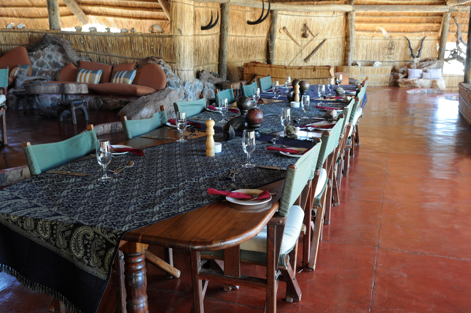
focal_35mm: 39
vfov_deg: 34.1
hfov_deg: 49.6
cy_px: 156
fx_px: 510
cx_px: 236
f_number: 5.6
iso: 250
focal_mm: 26
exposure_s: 1/10
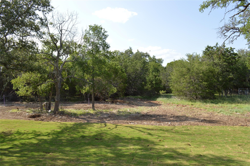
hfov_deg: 67.4
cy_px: 83
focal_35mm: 27
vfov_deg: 47.8
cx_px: 125
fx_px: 187
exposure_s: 1/160
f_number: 8
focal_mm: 18
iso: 100
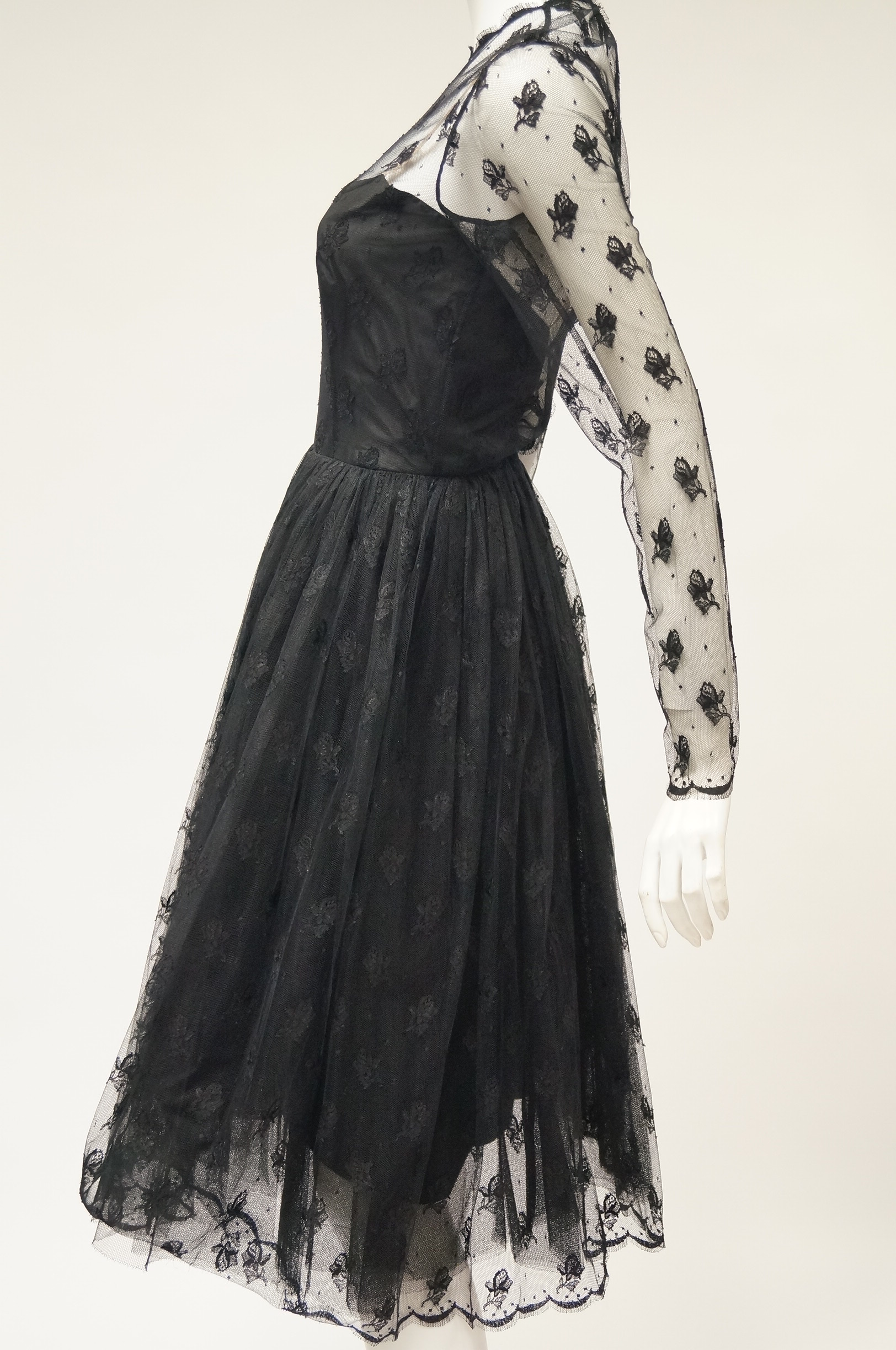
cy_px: 675
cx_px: 448
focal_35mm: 45
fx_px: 1686
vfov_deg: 43.7
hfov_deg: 29.8
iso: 1600
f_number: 4.5
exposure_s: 1/60
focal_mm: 30
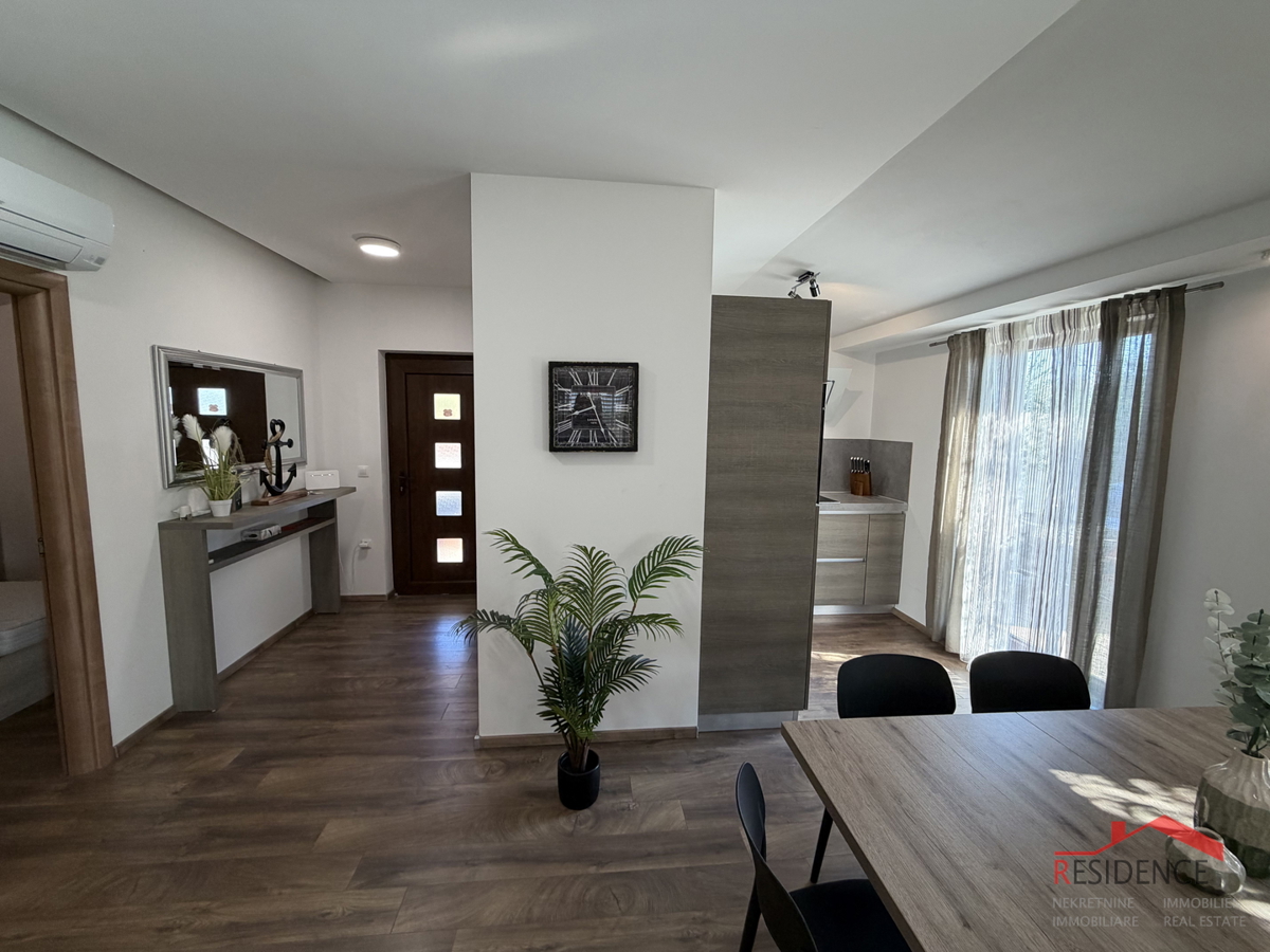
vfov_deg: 85.7
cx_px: 635
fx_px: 514
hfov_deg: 102.1
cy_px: 476
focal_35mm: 14
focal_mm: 2.22
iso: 200
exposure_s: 1/100
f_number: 2.2
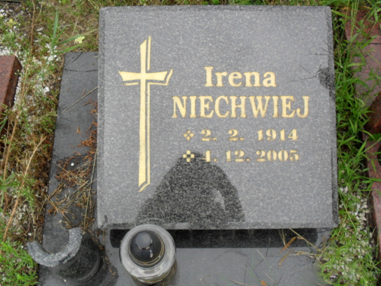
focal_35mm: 40
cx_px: 191
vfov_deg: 36.0
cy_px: 150
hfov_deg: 46.8
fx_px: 440
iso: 100
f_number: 3.2
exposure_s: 1/250
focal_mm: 6.3
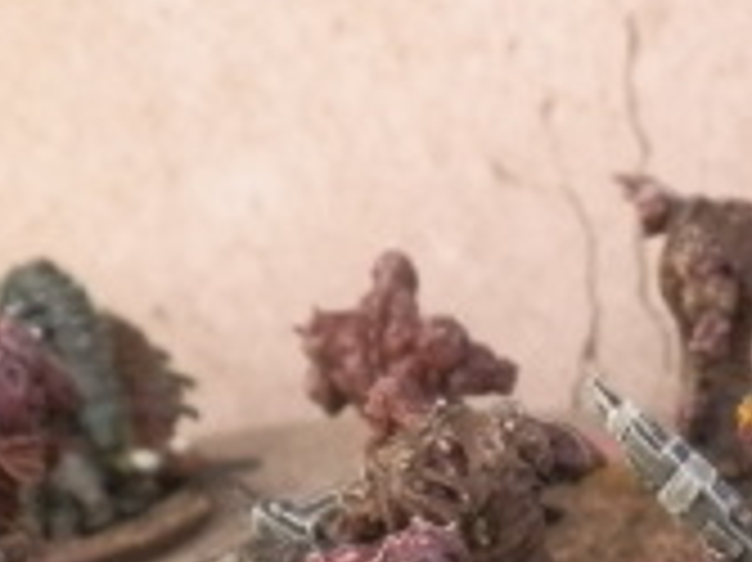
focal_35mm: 90
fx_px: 1954
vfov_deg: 15.6
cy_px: 733
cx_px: 815
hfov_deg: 20.8
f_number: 3.1
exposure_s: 1/80
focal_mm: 5
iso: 400
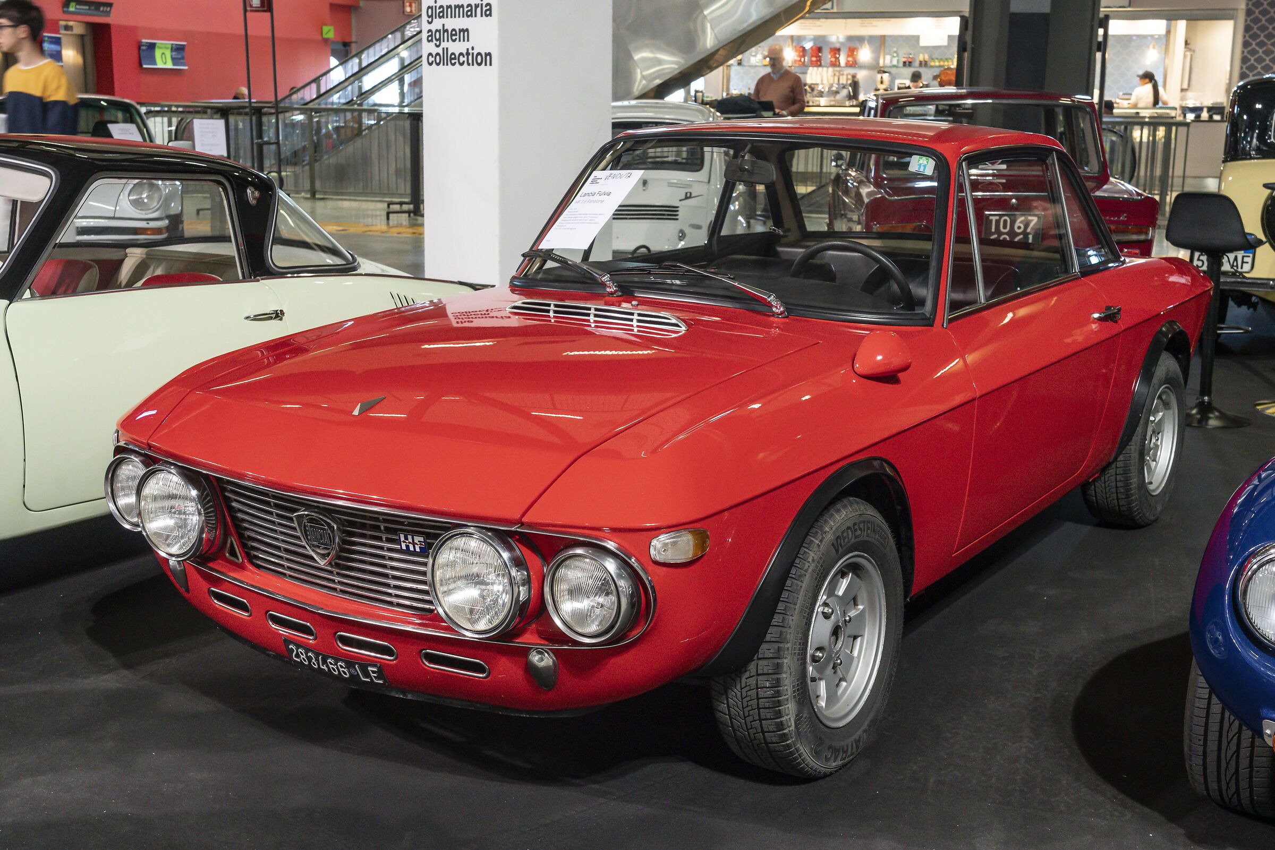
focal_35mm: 43
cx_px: 638
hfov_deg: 45.4
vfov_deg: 31.2
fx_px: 1523
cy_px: 425
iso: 4000
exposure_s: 1/30
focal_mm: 43
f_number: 8
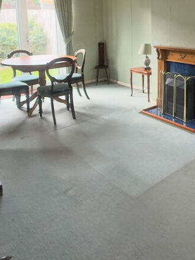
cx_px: 180
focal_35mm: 33
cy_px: 58
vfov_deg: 52.3
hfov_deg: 39.5
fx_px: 248
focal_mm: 2.22
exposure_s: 1/92
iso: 320
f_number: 2.2
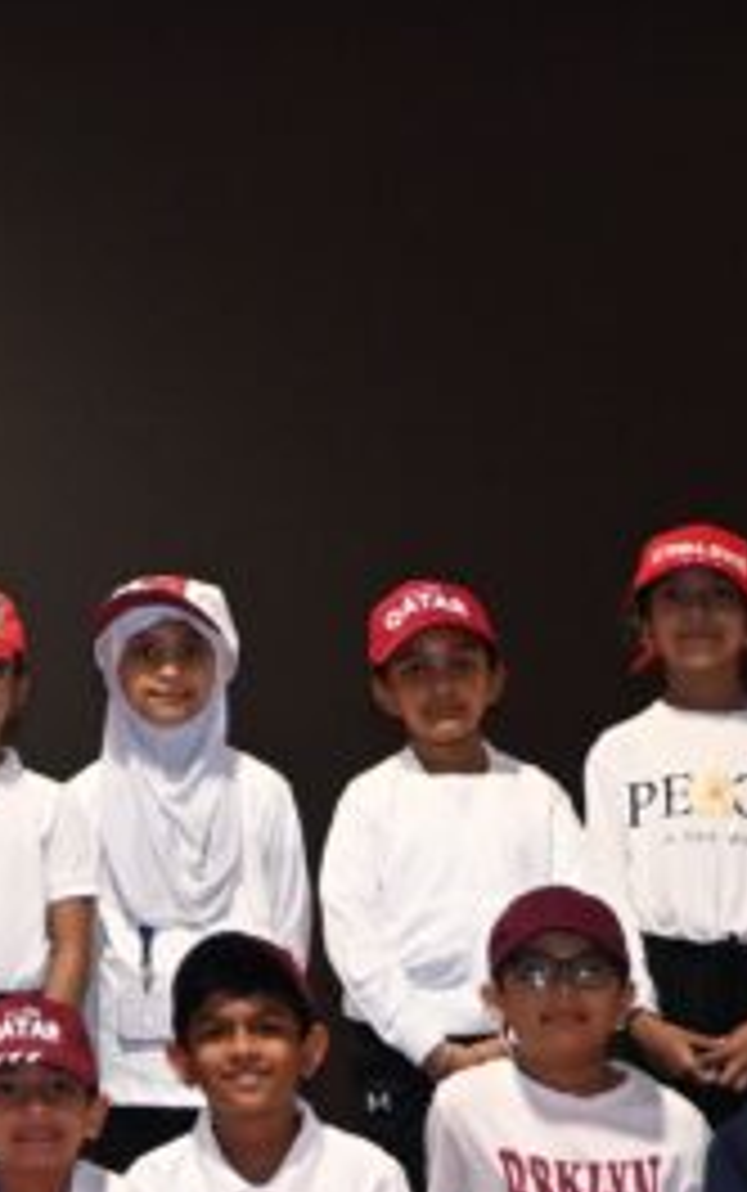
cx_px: -464
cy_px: 484
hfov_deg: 10.4
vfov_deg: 17.2
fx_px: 3933
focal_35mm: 121
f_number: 3.8
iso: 1600
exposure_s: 1/200
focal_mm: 20.5
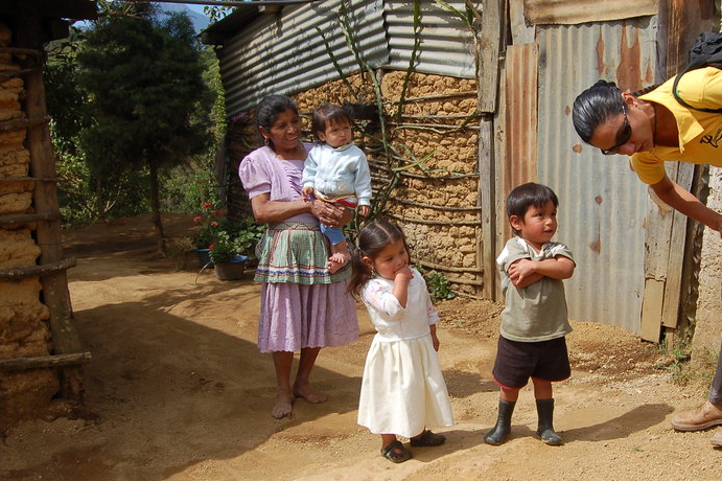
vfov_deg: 33.4
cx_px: 450
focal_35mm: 40
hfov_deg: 48.0
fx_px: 802
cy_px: 255
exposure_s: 1/250
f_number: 10
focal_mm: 18
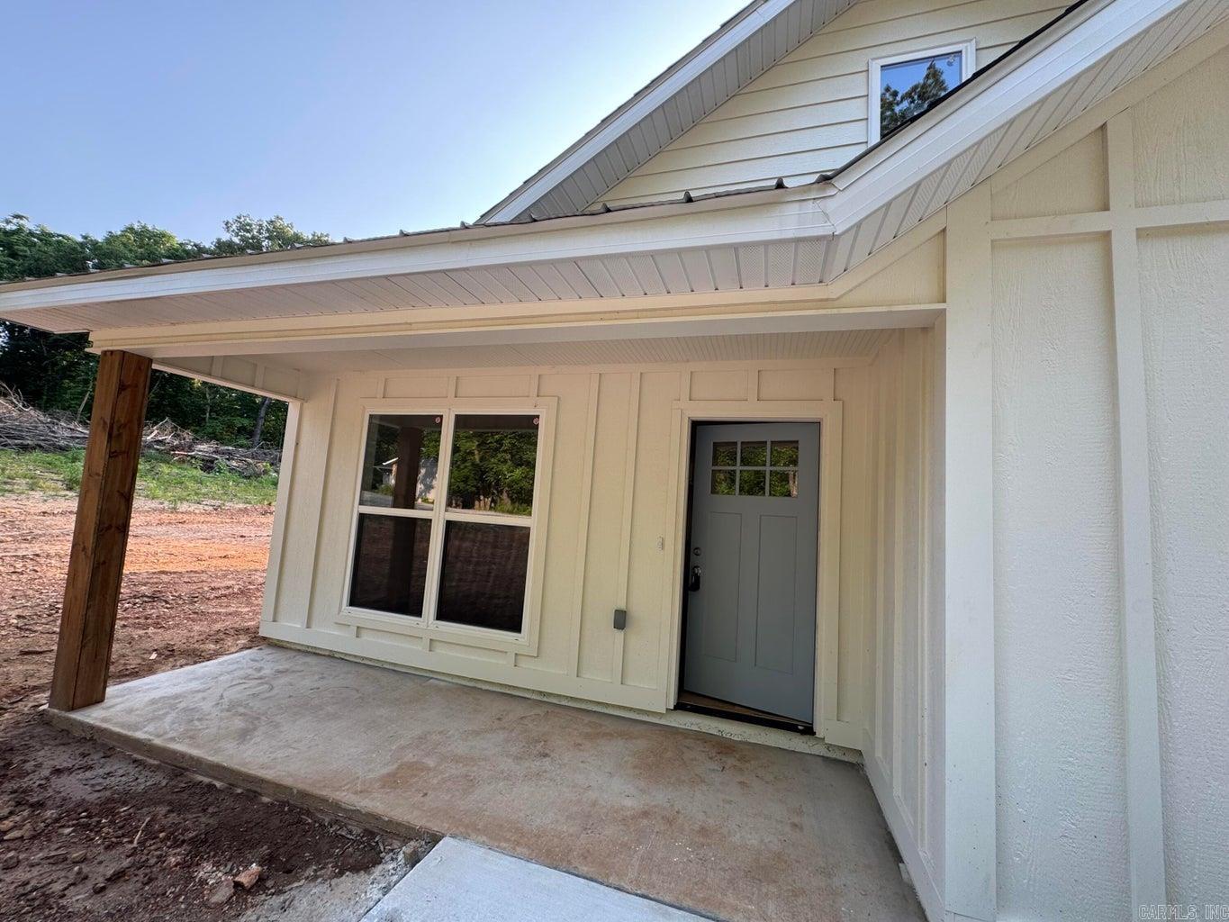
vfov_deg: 85.7
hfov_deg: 102.1
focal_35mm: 14
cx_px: 614
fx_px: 497
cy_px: 461
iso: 40
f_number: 2.2
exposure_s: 1/136
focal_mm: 2.22
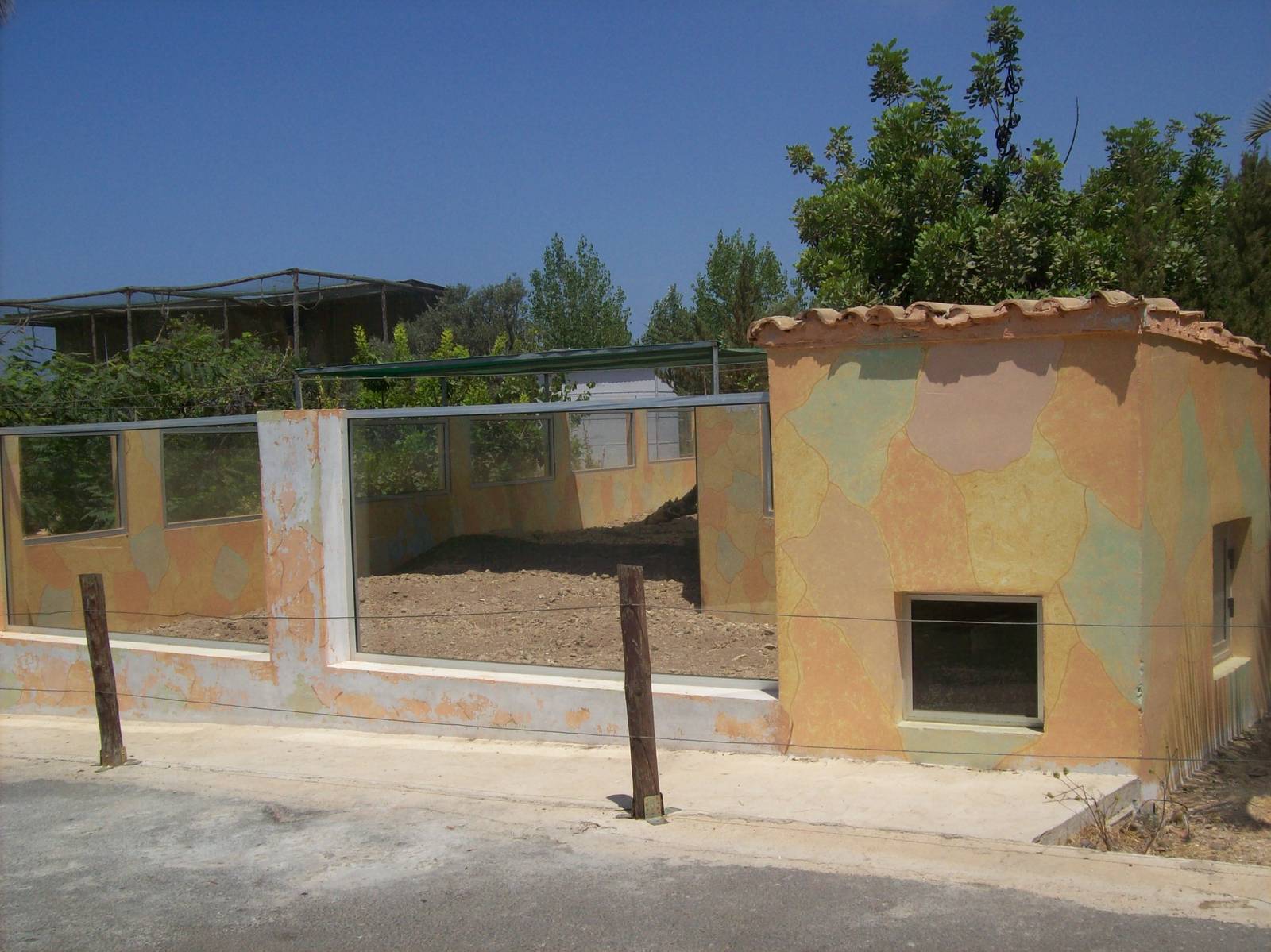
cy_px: 476
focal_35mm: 36
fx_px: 1321
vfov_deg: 39.6
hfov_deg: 51.4
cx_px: 636
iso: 80
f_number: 4.8
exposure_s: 1/1174
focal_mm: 6
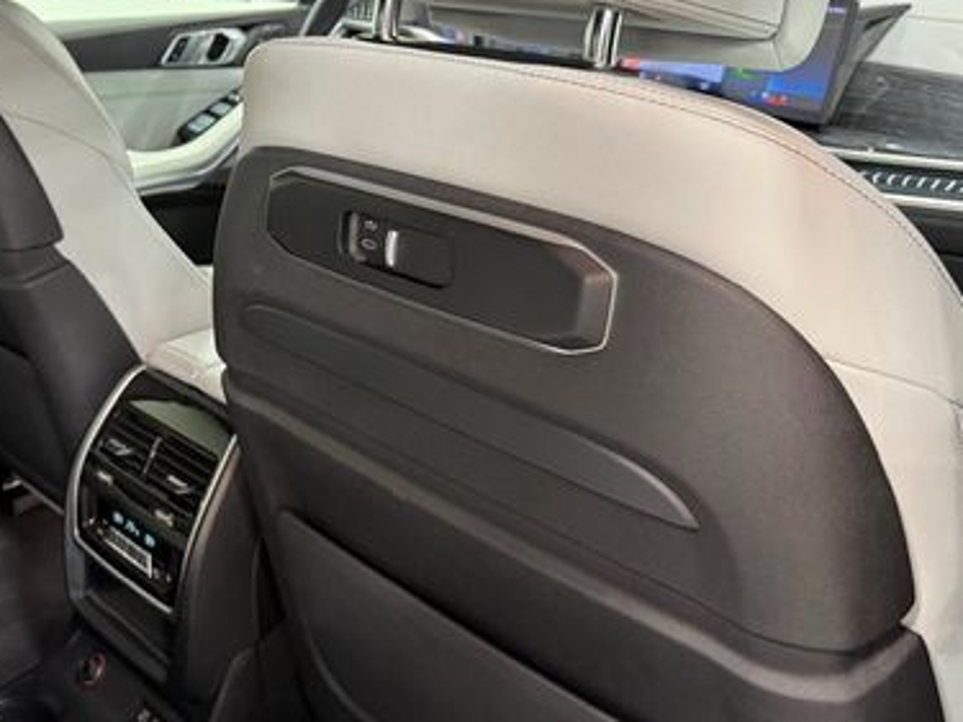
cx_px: 229
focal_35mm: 41
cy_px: 311
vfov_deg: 35.1
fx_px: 1140
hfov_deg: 44.1
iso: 250
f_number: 1.78
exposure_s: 1/60
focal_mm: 6.76
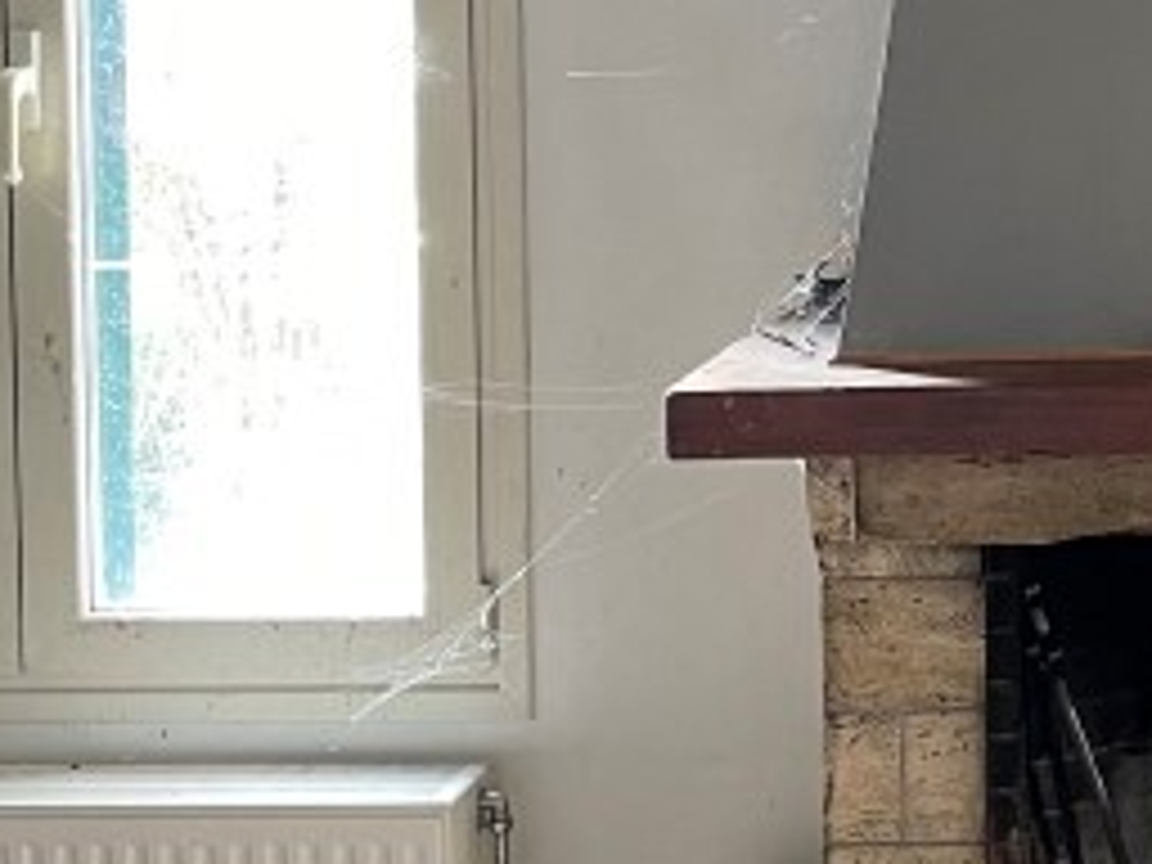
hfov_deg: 17.9
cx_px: 1431
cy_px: 72
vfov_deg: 14.1
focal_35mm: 104
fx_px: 3461
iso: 200
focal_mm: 4.2
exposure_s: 1/60
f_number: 1.6
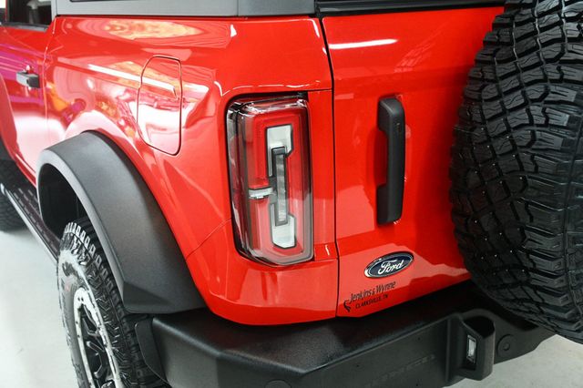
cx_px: 292
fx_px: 583
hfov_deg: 53.2
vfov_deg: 36.8
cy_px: 194
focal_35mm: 36
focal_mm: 24
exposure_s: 1/125
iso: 3200
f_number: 3.8
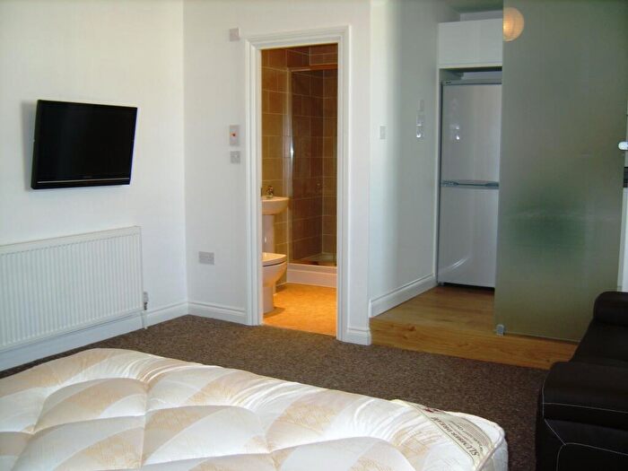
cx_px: 314
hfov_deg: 52.6
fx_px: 635
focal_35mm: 35
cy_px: 236
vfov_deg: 40.7
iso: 100
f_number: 2.8
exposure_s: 1/30
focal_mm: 7.4
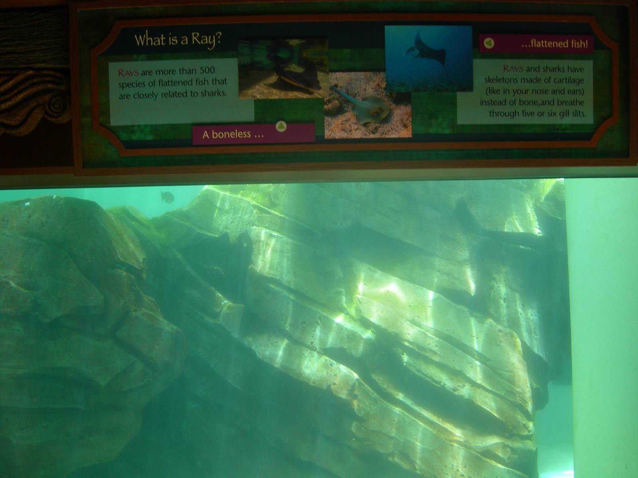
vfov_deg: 37.7
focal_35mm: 38
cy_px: 239
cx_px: 319
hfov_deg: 49.0
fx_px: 700
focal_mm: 7.8
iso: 50
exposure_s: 1/34.7
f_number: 2.8
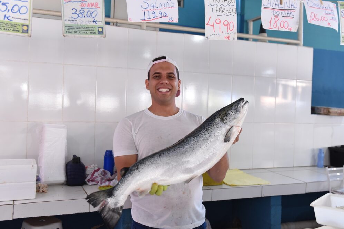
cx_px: 171
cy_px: 113
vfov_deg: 34.2
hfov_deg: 49.6
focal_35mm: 39
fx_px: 373
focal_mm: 38
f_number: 4
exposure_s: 1/160
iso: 2500
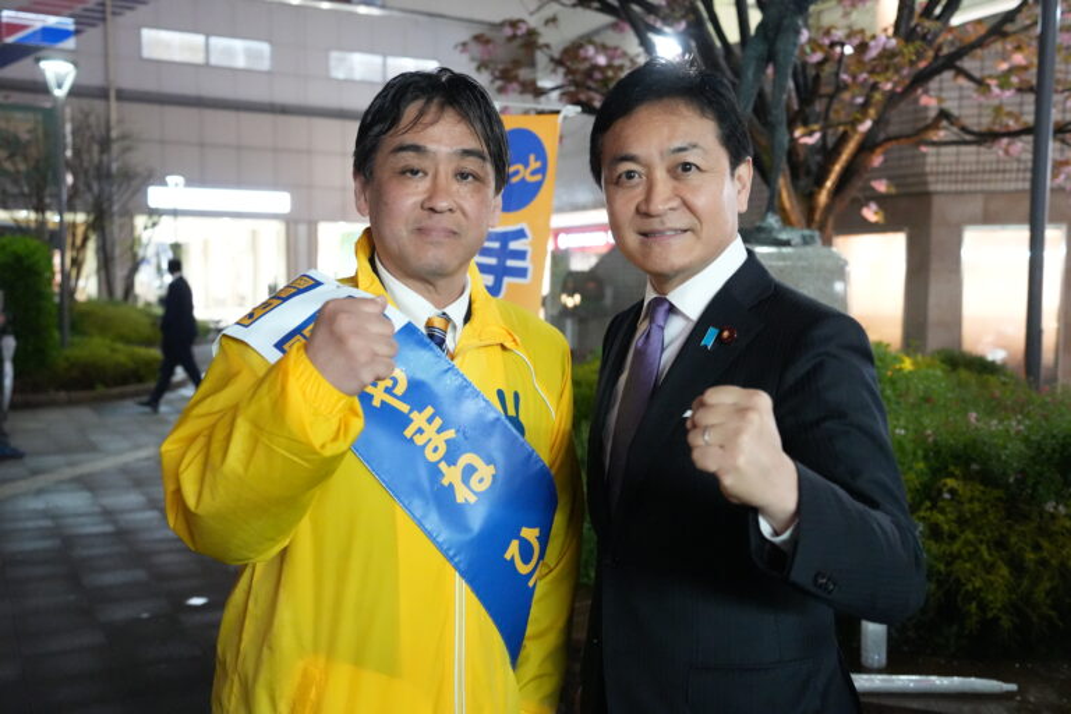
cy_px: 357
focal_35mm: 37
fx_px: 1101
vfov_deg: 35.9
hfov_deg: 51.9
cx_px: 536
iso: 12800
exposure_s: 1/80
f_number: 4
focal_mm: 37
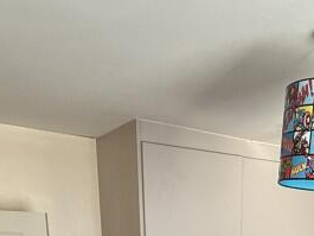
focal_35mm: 54
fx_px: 490
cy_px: 400
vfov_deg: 20.7
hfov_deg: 33.9
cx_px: 271
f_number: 2.2
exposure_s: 1/65
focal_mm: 2.22
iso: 320
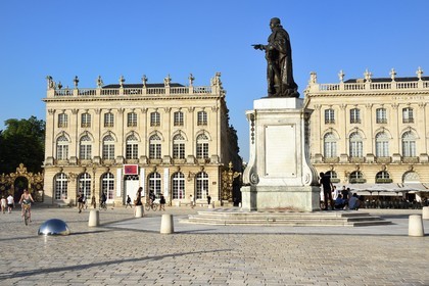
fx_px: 548
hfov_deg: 42.7
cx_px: 214
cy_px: 143
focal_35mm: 46
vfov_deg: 29.2
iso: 800
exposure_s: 1/250
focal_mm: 46
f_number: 22
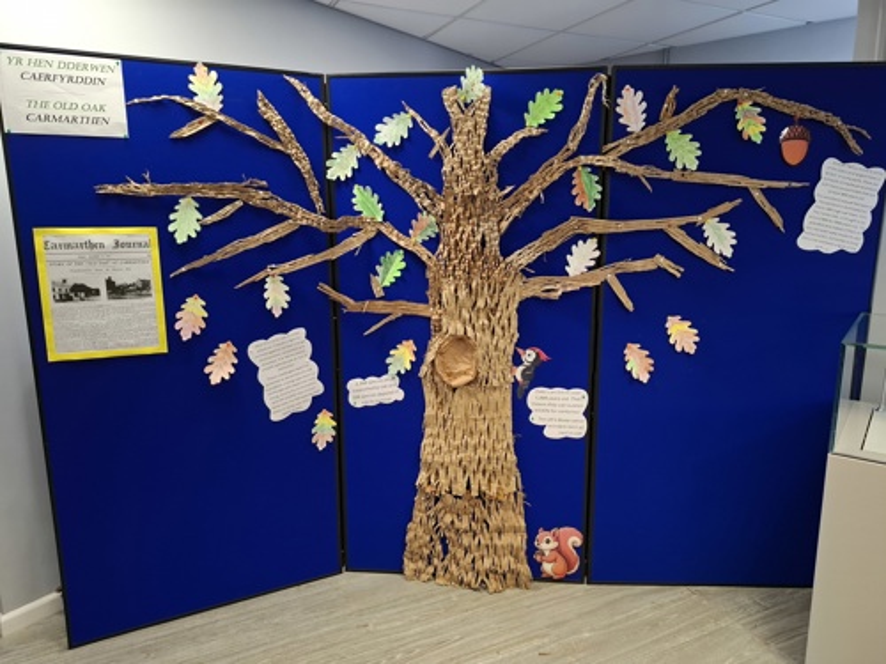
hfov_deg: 73.9
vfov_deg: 58.9
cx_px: 443
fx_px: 589
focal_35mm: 23
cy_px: 332
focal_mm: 5.54
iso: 320
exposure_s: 1/100
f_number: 1.8
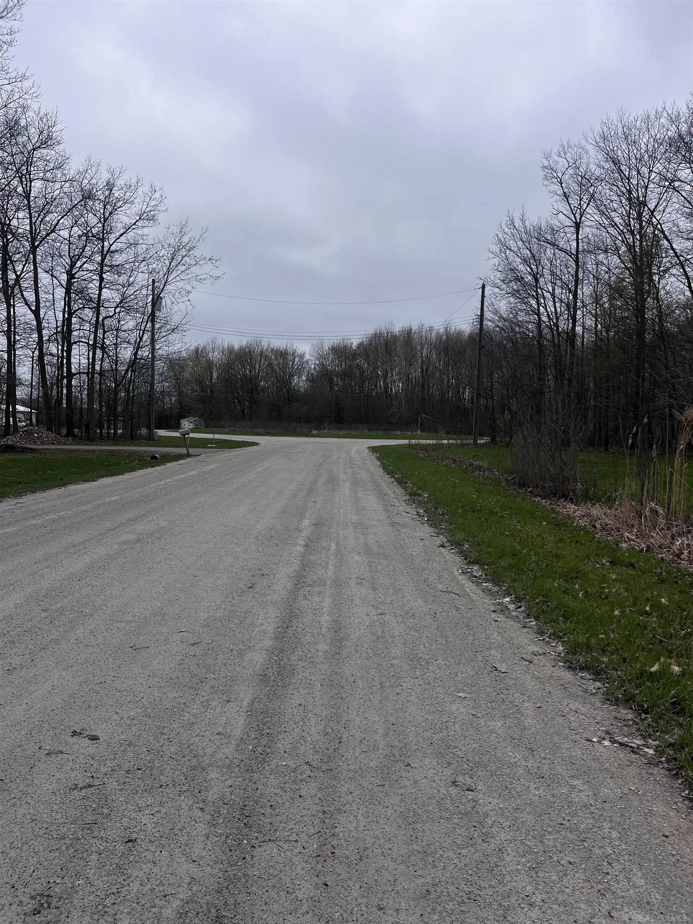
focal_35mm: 26
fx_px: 694
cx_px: 346
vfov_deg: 67.3
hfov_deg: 53.1
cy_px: 462
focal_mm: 5.1
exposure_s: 1/3135
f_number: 1.6
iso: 50
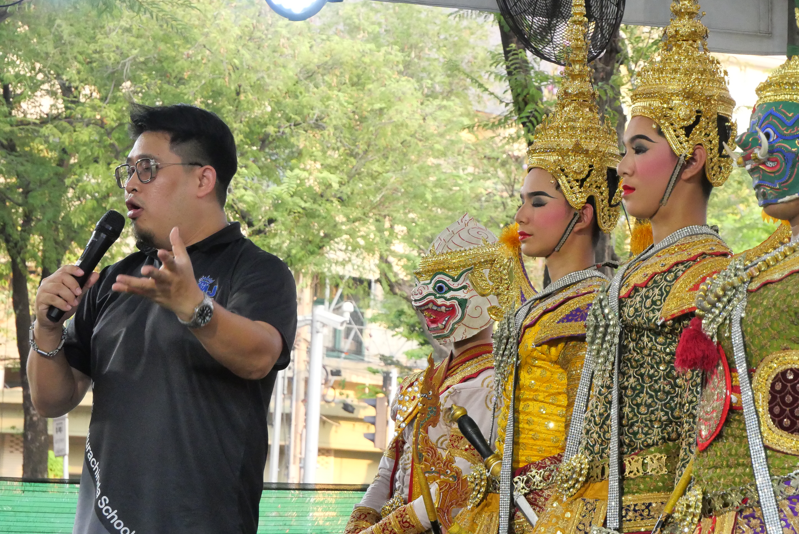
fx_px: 2909
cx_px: 487
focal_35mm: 131
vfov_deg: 10.5
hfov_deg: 15.6
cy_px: 240
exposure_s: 1/320
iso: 3200
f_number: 7.1
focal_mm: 49
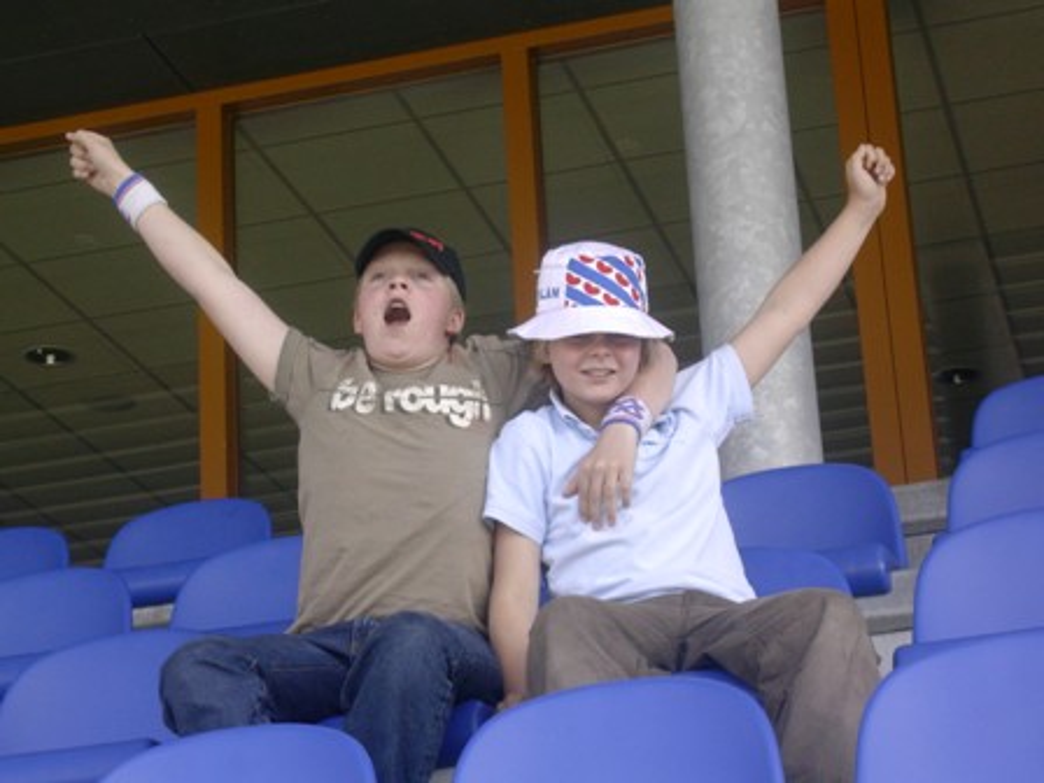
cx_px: 522
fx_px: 2714
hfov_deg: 21.8
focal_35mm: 90
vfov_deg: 16.4
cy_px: 392
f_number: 4.2
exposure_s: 1/108
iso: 70
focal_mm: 13.7
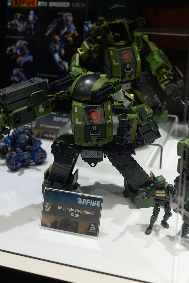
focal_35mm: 50
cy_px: 142
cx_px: 94
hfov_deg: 27.0
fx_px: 393
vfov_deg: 39.6
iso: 2000
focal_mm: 50
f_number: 6.3
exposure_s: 1/100
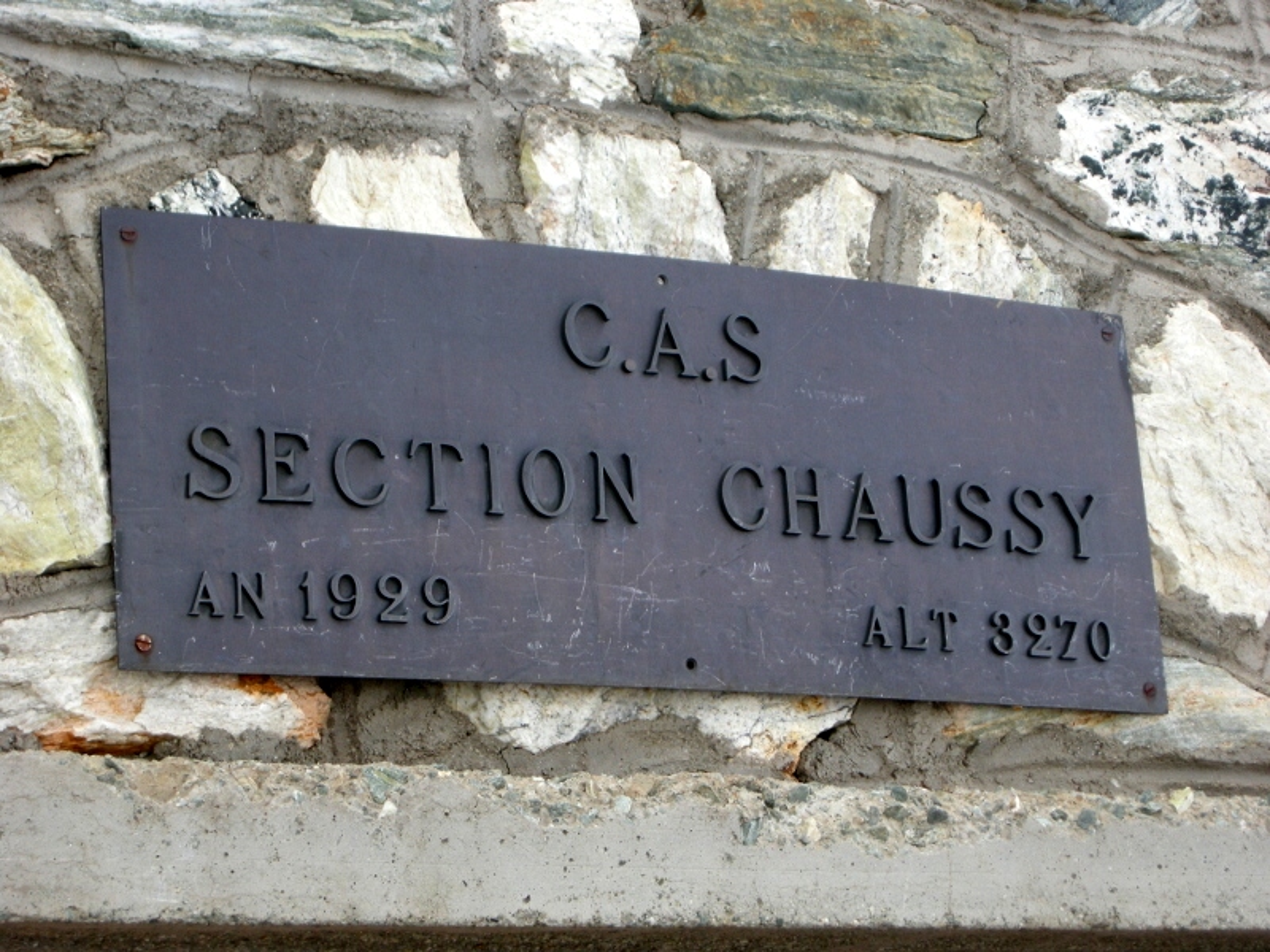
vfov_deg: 12.9
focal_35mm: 115
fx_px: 4219
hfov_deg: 17.1
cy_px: 476
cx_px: 635
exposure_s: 1/131
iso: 64
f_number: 5.1
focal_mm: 24.5
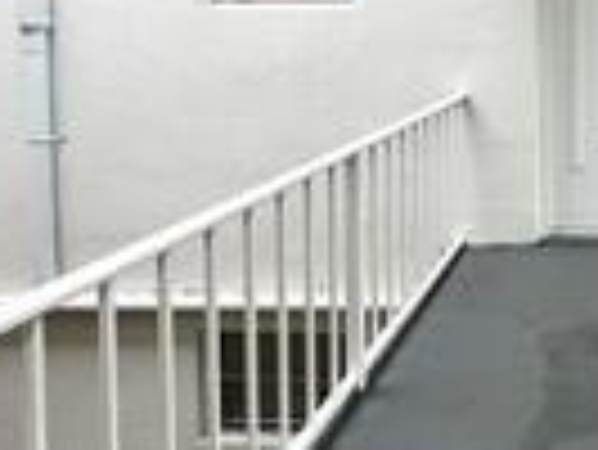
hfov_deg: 40.7
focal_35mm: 39
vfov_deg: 34.6
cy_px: 36
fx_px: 674
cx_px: 620
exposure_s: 1/99
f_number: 1.8
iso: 32
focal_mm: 1.57
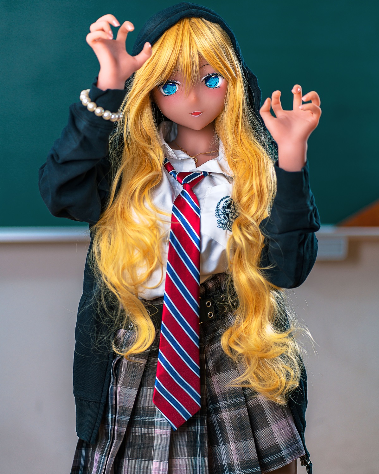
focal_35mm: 96
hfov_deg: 16.0
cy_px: 245
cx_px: 190
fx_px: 1346
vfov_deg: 20.0
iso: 100
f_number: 1.8
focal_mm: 85
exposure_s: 1/100
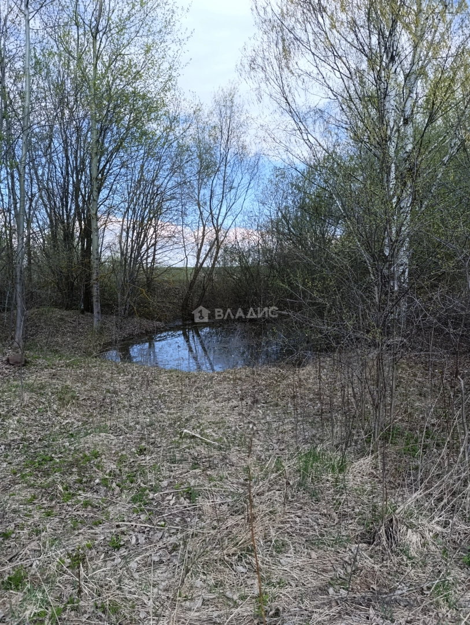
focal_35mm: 23
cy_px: 312
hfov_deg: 59.0
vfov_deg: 73.9
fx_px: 415
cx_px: 235
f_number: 1.6
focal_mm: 6.14
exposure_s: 1/322
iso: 50
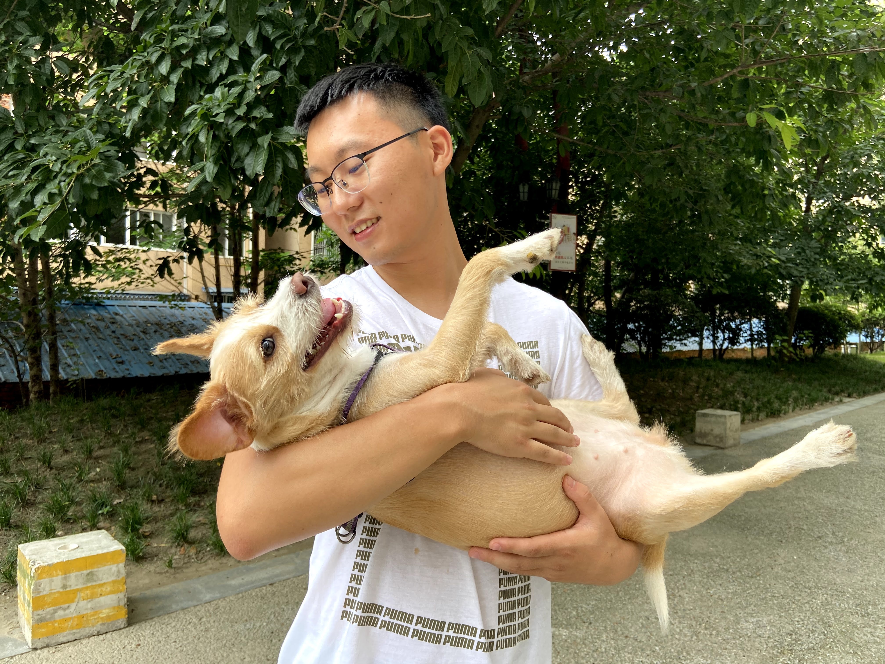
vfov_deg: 53.1
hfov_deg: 67.3
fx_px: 665
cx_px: 442
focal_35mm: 26
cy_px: 332
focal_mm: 4.25
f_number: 1.8
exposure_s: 1/184
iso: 32
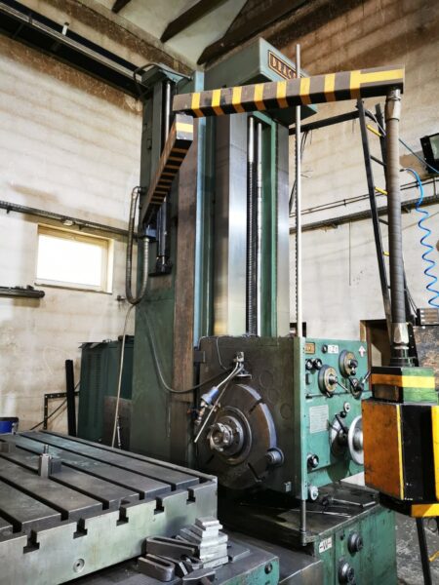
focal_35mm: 27
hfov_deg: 51.4
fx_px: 457
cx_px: 220
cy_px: 292
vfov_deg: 65.3
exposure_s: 1/33.3
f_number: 1.6
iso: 250
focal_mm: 5.56
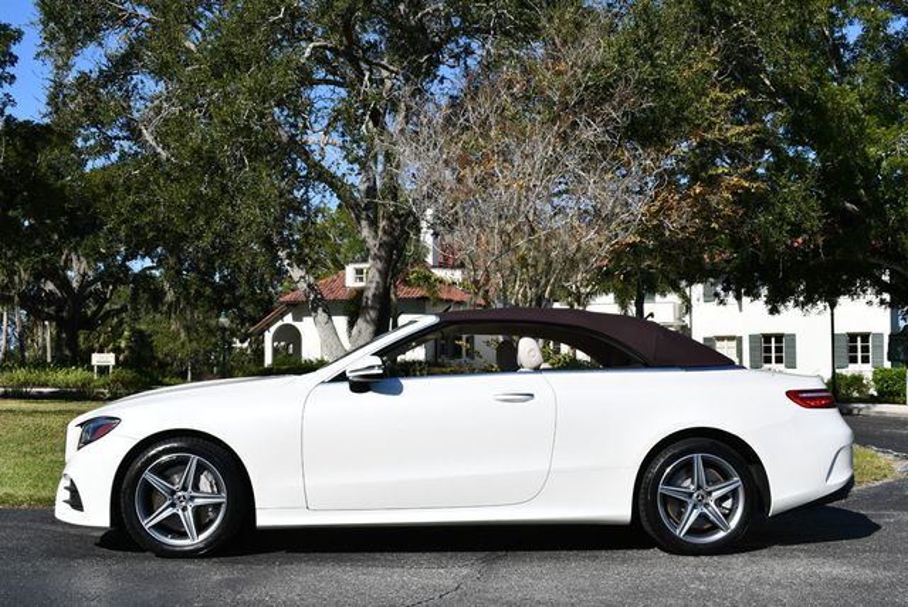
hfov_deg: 44.5
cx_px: 454
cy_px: 304
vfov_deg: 30.6
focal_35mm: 44
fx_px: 1111
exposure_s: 1/320
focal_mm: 22
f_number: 9
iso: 100
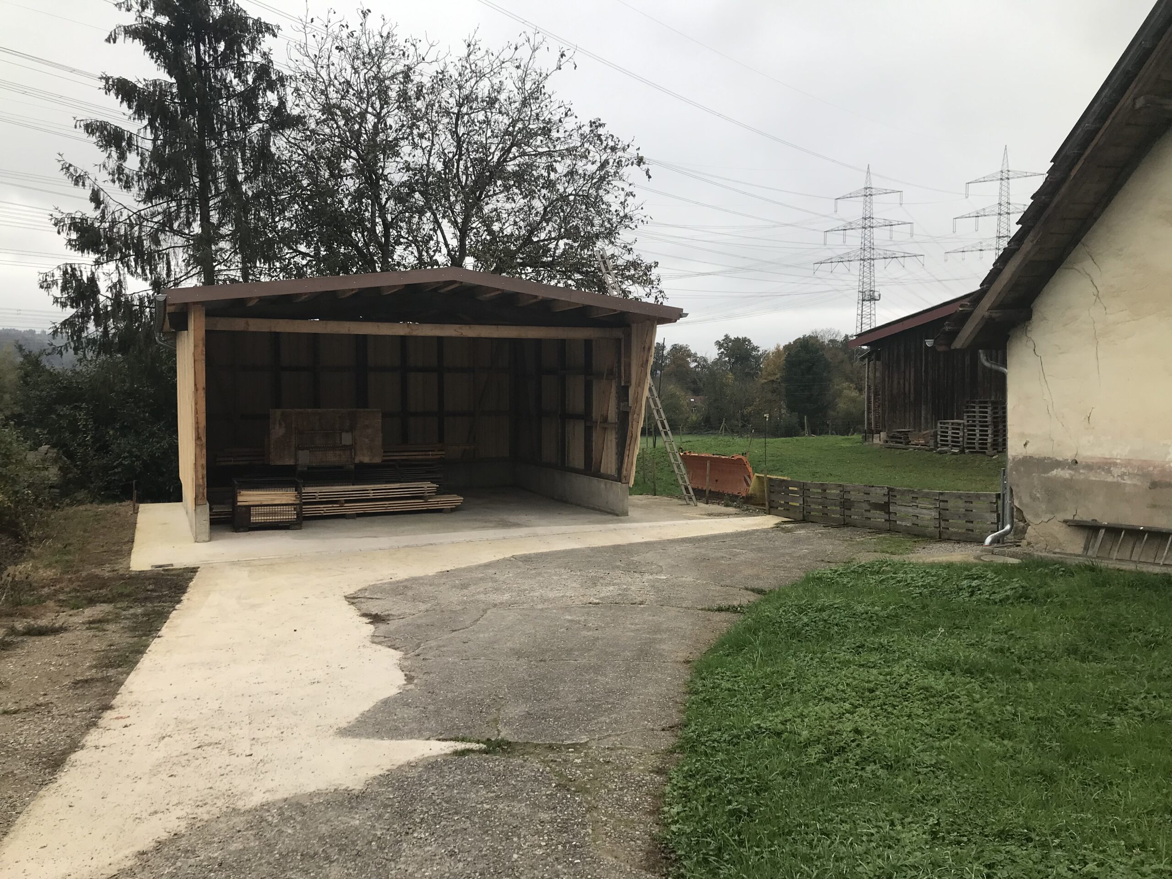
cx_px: 586
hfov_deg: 63.4
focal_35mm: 28
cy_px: 440
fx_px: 948
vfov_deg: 49.7
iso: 20
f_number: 1.8
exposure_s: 1/580
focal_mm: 3.99
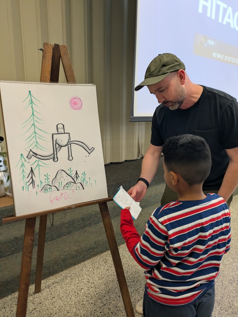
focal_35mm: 25
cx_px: 119
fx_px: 229
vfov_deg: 69.4
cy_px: 158
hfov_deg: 54.9
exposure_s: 1/60
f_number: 1.89
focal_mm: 5.43
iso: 354
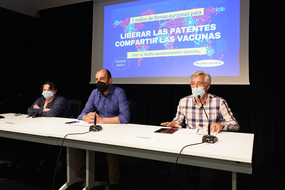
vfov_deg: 53.2
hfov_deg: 73.7
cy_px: 95
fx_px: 190
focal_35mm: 24
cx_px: 142
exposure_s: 1/250
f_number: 4
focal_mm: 24
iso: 3200
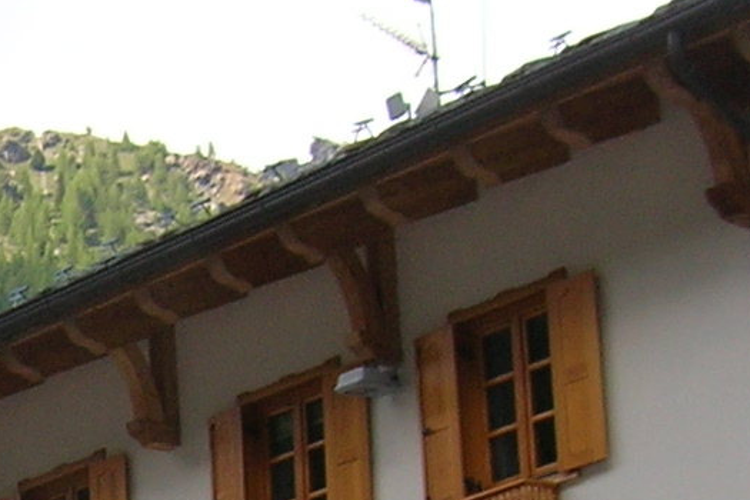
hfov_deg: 12.8
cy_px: 750
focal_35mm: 154
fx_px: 3208
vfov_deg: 8.7
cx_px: -316
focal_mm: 5.7
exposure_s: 1/177
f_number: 4.9
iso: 50
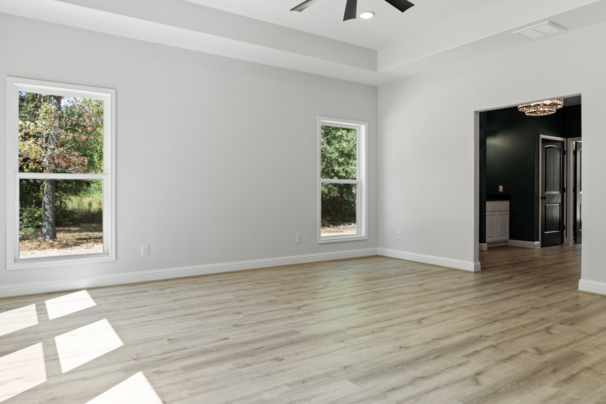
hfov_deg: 73.7
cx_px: 303
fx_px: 404
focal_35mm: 24
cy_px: 202
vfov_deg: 53.1
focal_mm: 16
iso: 100
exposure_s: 1/40
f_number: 3.2
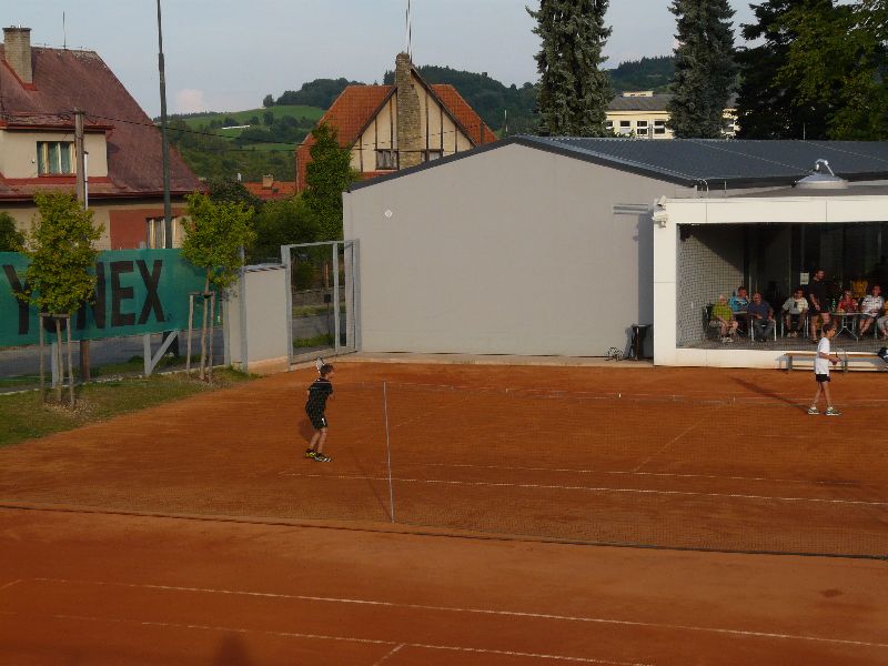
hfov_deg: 31.2
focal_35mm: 62
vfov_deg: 23.7
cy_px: 333
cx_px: 444
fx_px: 1590
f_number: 5.6
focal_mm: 10.2
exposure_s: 1/250
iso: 100
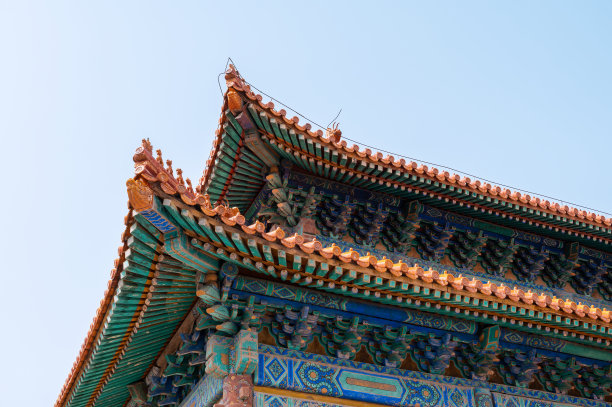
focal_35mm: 42
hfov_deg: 46.4
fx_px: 713
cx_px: 306
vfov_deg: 31.8
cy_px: 204
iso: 100
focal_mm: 42
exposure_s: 1/160
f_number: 7.1
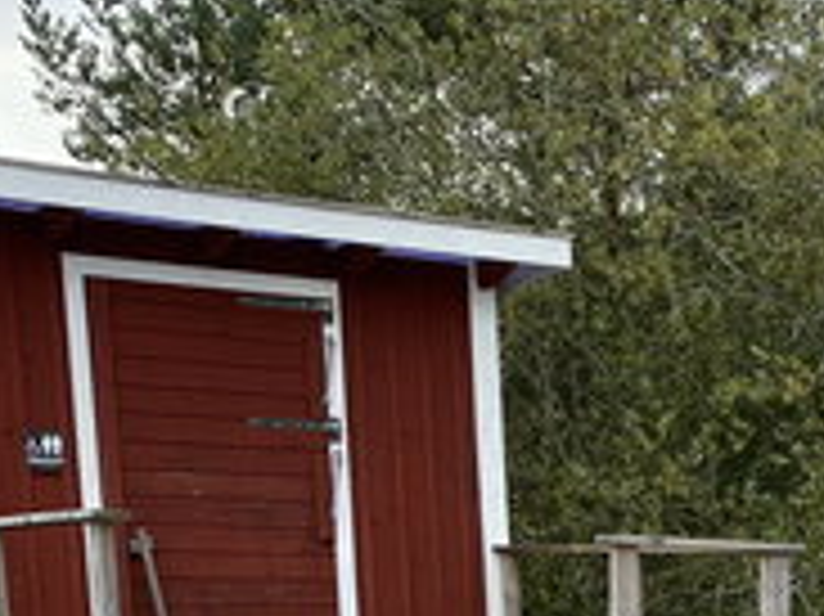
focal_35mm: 91
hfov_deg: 20.0
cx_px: 1022
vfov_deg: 14.6
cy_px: 1030
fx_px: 2165
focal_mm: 4.25
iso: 32
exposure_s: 1/719
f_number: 1.8
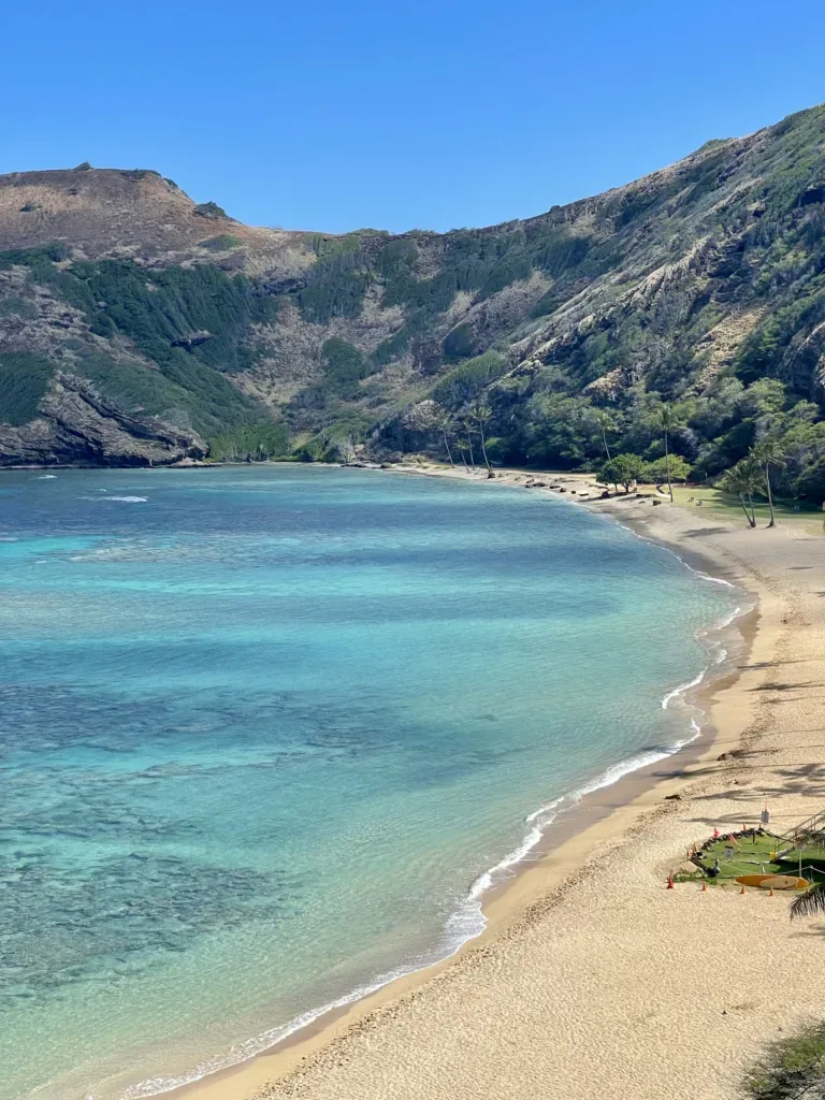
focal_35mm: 64
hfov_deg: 22.9
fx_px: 2034
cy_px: 550
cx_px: 412
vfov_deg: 30.3
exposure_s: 1/1220
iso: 20
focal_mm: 7.5
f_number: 2.2
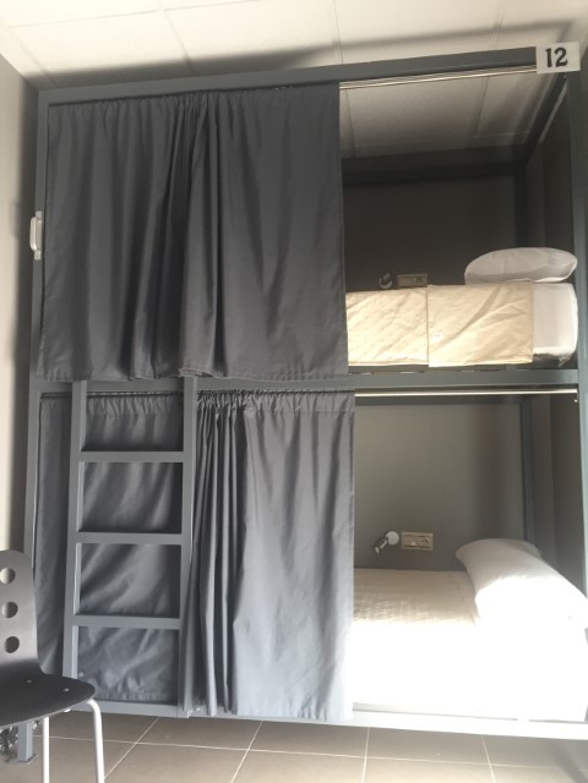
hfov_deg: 48.2
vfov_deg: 61.7
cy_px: 392
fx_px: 657
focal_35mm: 29
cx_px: 294
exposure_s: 1/33
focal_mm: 4.15
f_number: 2.2
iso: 100
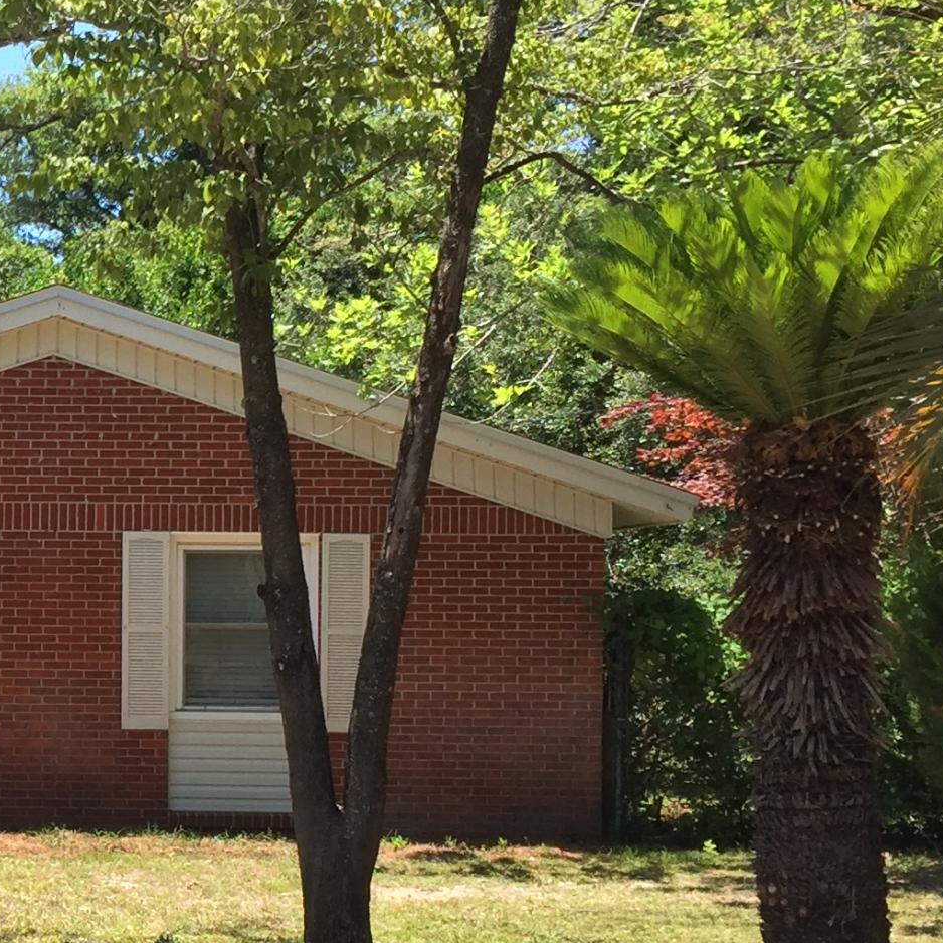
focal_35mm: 82
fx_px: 2527
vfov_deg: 21.1
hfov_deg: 19.4
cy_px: 611
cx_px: -302
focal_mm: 4.15
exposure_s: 1/824
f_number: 2.2
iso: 32
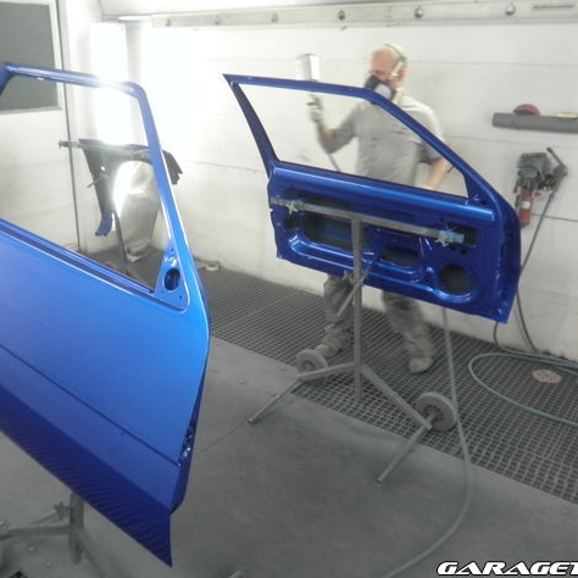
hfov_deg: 52.4
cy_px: 288
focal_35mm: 31
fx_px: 586
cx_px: 256
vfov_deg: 52.5
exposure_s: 1/25
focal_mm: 4.65
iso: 125
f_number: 2.6
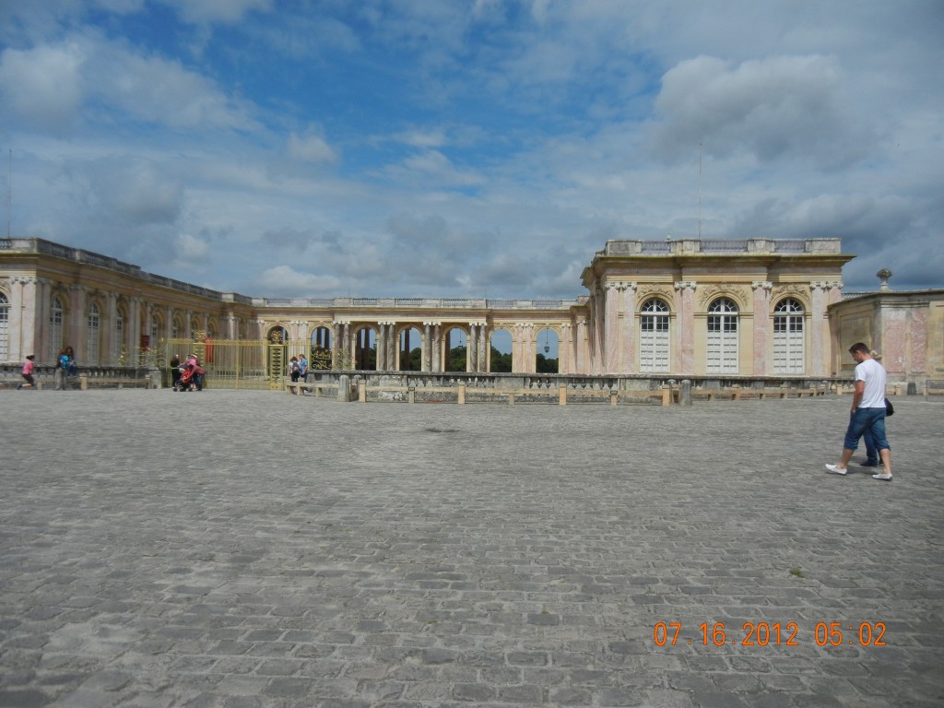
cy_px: 354
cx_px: 472
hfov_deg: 60.0
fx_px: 818
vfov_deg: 46.8
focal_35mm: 30
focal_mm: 5.4
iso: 160
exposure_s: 1/1048
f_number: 7
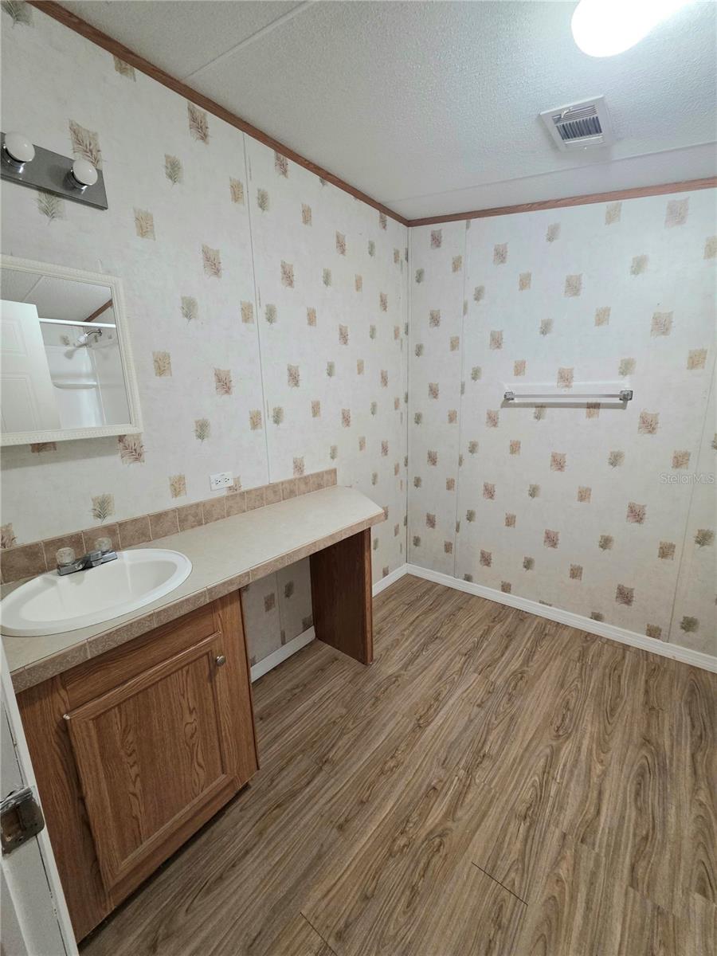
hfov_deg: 89.9
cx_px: 358
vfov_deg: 106.2
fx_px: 359
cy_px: 478
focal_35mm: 13
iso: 400
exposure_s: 1/60.2
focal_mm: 2.2
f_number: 1.9
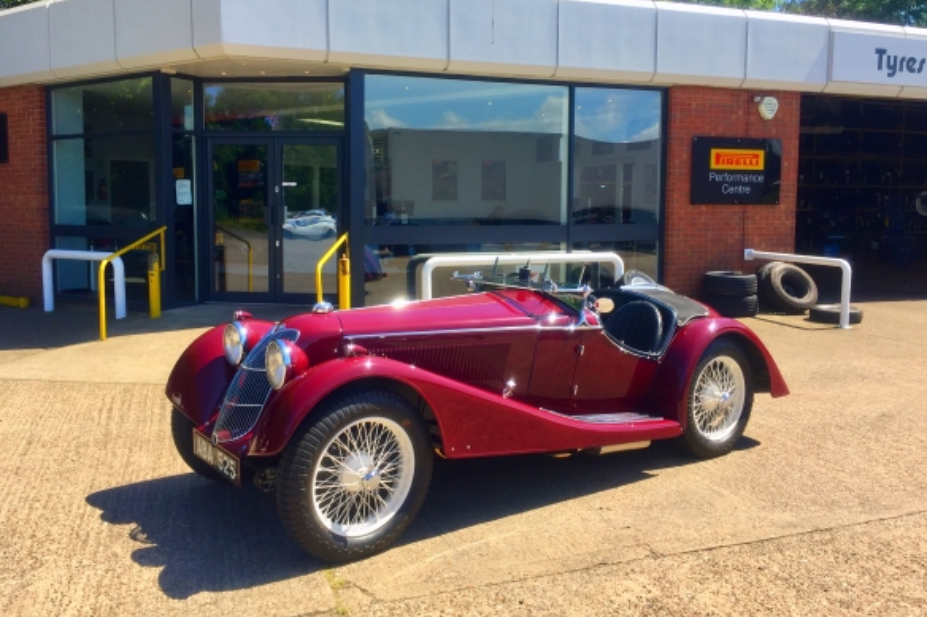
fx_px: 798
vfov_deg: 42.2
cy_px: 263
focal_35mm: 31
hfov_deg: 60.3
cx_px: 459
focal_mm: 4.15
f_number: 2.2
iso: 32
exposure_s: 1/942
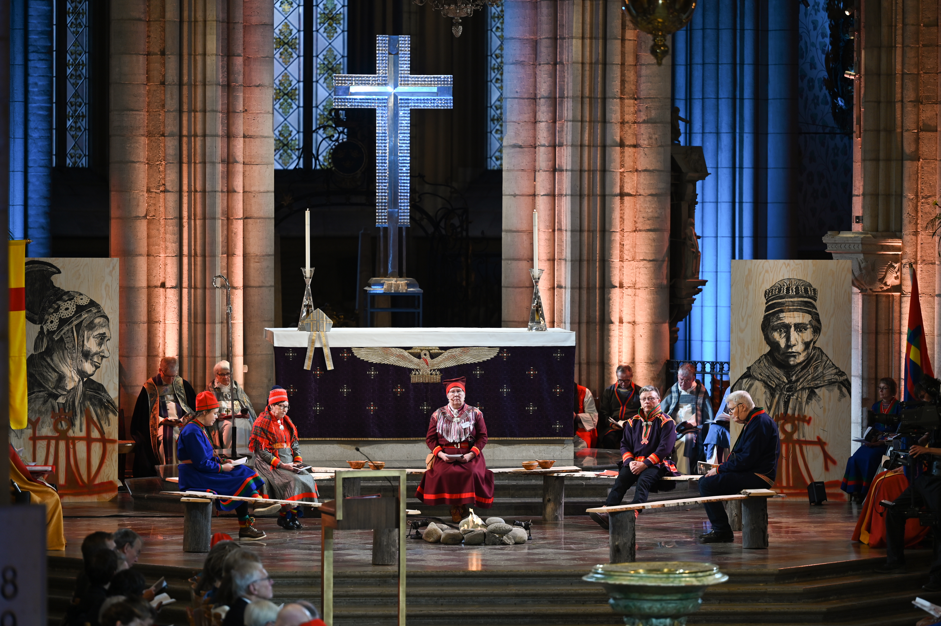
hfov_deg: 13.7
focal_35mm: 150
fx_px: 3918
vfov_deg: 9.1
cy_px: 313
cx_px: 470
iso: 280
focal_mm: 150
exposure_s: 1/60
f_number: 2.8
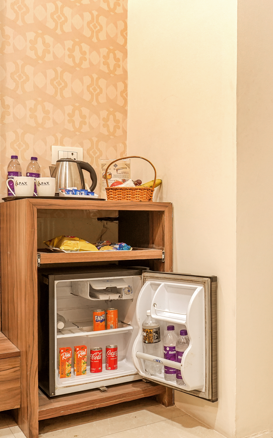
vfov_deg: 49.3
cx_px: 226
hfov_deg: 31.0
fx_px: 476
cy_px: 229
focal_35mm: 40
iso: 800
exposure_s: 1/15
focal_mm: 17
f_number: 3.5
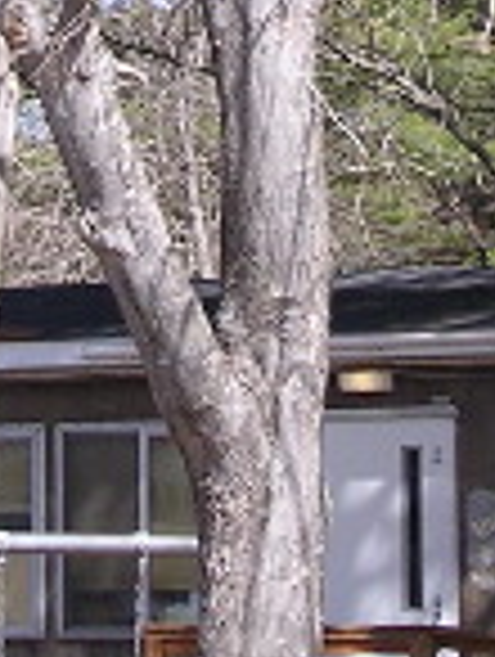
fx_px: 5570
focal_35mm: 293
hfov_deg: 5.1
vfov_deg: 6.7
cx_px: 9
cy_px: -234
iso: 100
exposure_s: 1/303
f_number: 3.6
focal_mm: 10.2
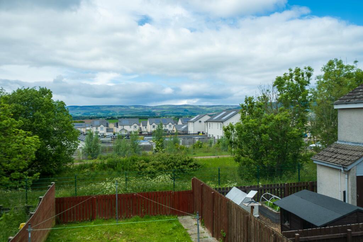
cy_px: 121
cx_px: 182
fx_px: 313
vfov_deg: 42.3
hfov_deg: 60.3
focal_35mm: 31
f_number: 4
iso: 200
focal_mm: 20.9
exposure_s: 1/800
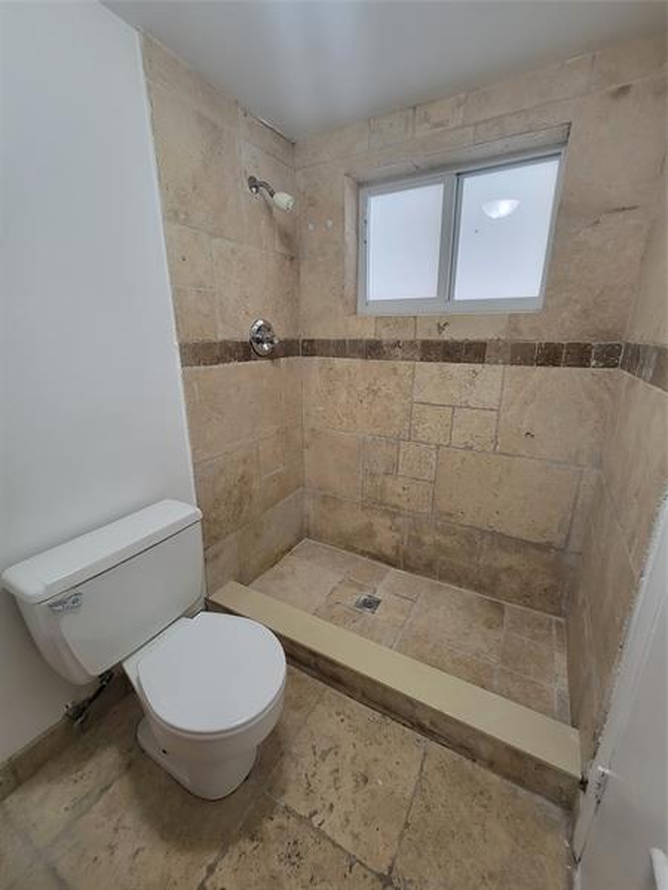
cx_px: 334
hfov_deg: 89.9
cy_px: 445
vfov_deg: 106.2
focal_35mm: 13
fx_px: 334
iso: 200
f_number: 2.2
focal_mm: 2.2
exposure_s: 1/60
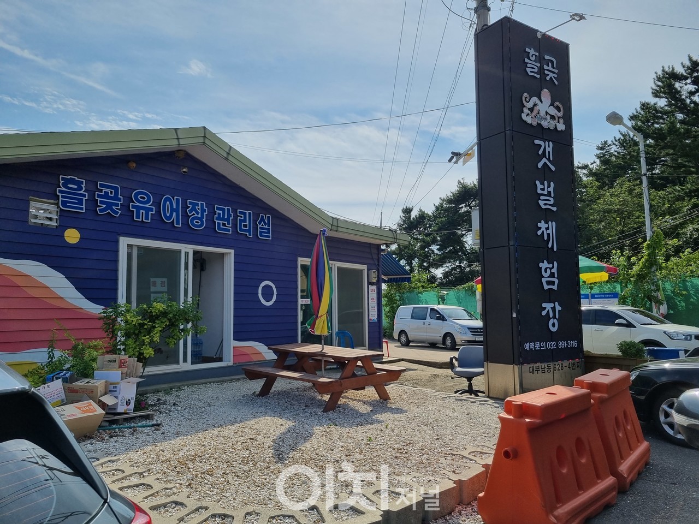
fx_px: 525
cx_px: 350
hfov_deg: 67.3
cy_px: 262
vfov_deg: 53.1
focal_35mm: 26
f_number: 1.8
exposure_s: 1/5488
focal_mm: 5.4
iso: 50
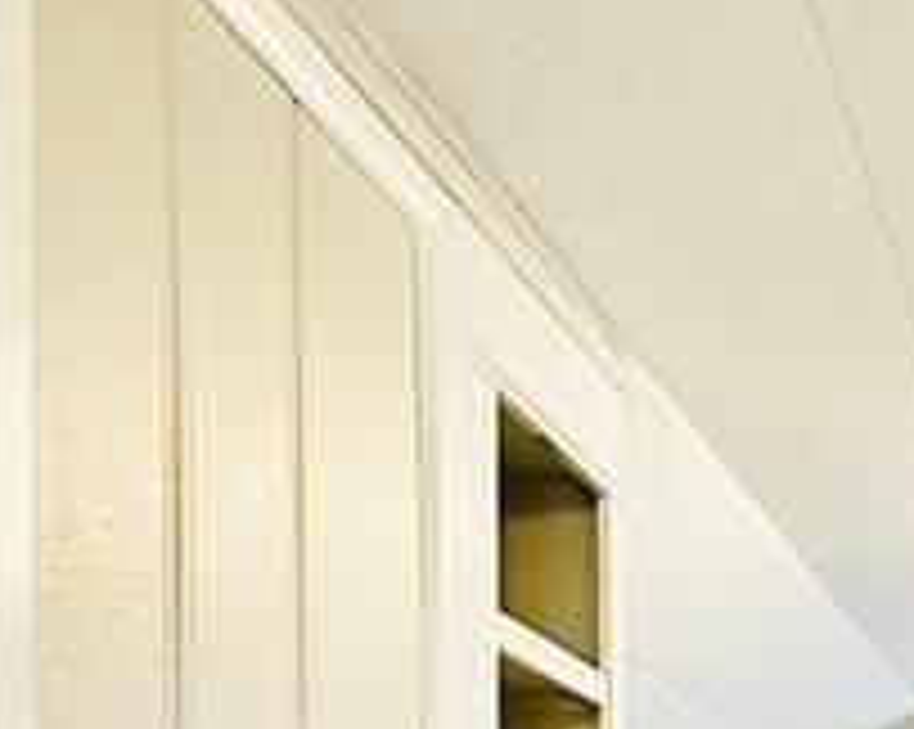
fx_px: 1865
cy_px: 968
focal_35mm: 69
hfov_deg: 23.5
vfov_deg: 20.1
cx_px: 1265
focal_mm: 2.22
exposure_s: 1/60
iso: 400
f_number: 2.2
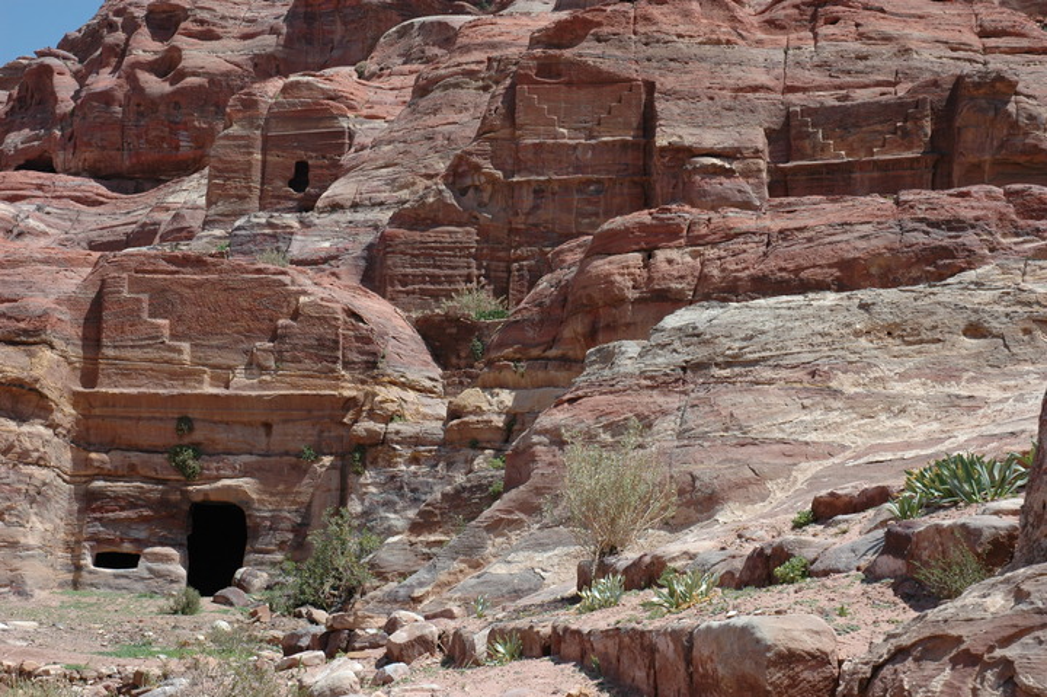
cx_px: 524
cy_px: 348
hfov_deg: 33.4
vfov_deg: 22.6
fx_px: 1744
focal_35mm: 60
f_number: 9
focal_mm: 40
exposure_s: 1/320
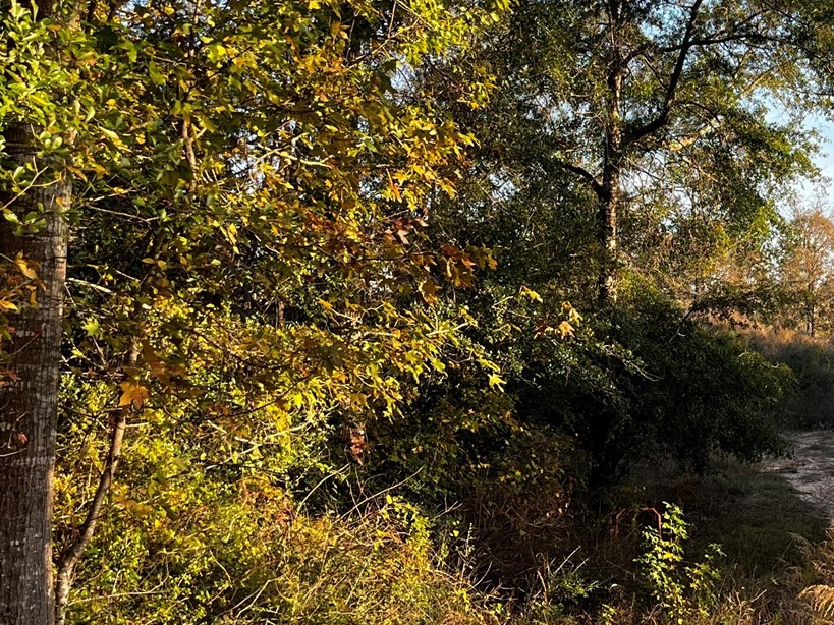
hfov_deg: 27.2
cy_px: 192
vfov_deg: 22.5
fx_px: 1566
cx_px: 933
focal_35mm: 65
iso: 50
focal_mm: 5.1
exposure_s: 1/532
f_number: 1.6
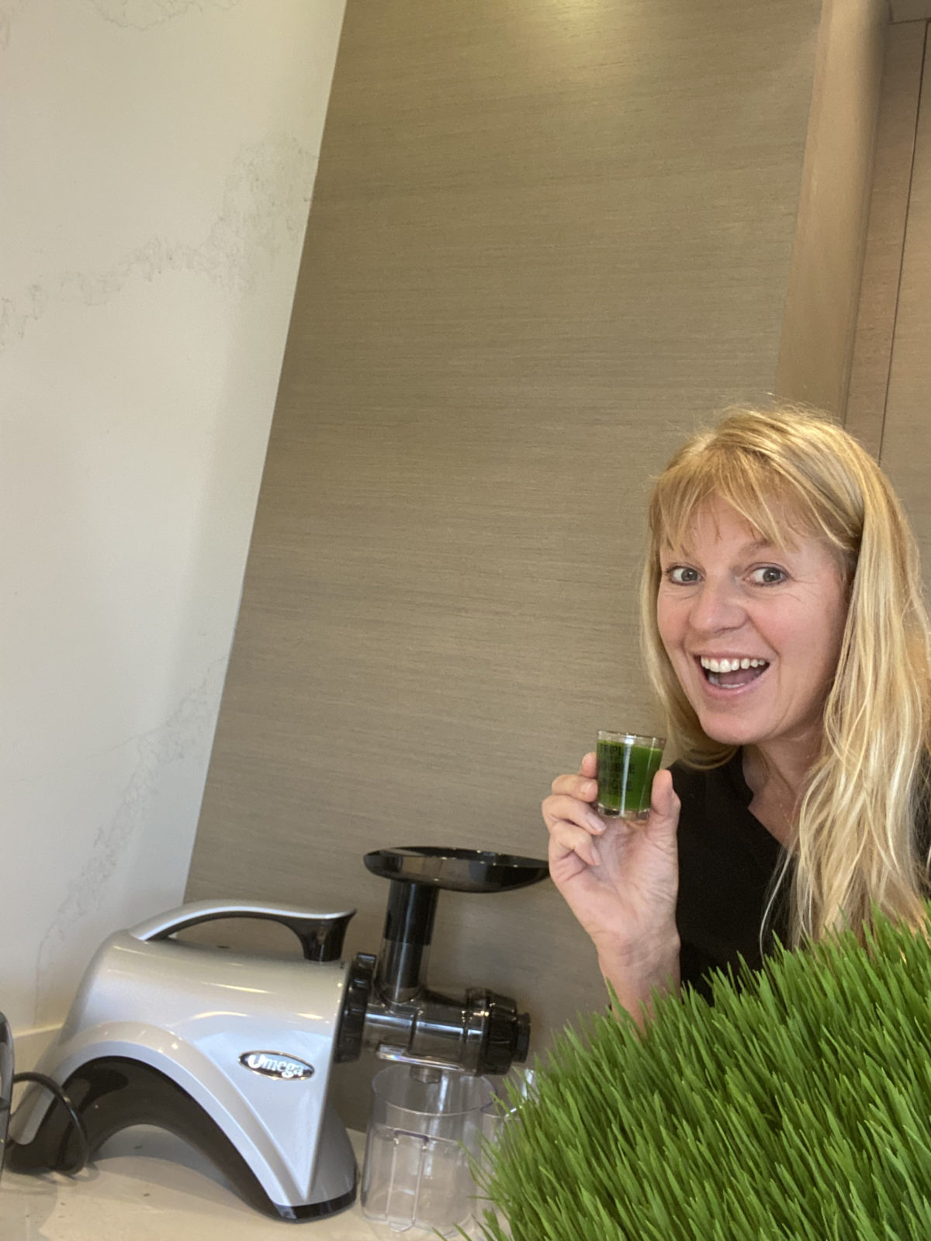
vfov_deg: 60.0
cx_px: 466
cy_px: 620
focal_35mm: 30
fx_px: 1076
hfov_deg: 46.8
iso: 320
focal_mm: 2.71
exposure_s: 1/60
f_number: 2.2
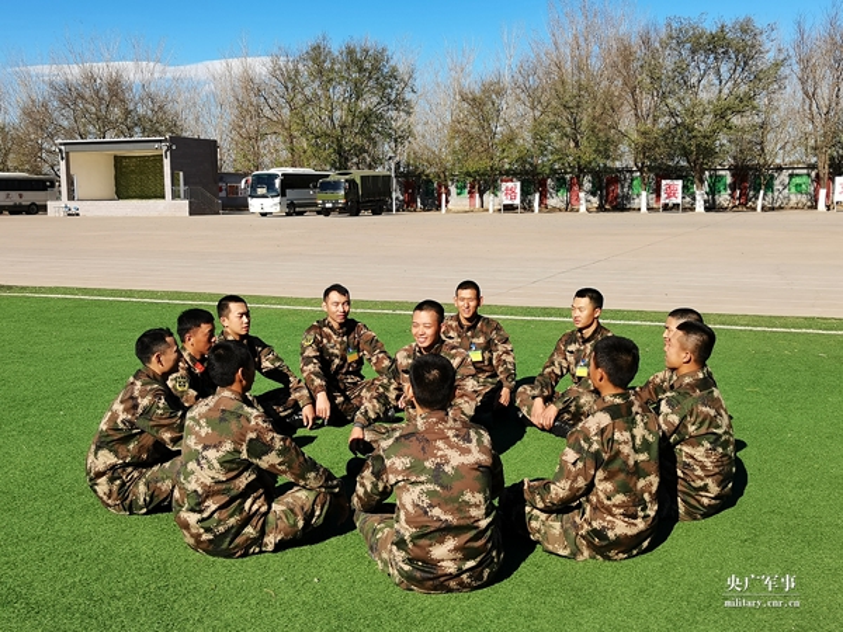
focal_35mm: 39
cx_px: 422
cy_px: 316
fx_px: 950
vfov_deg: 36.8
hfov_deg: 47.9
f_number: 1.9
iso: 50
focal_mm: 4.94
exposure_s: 1/1435
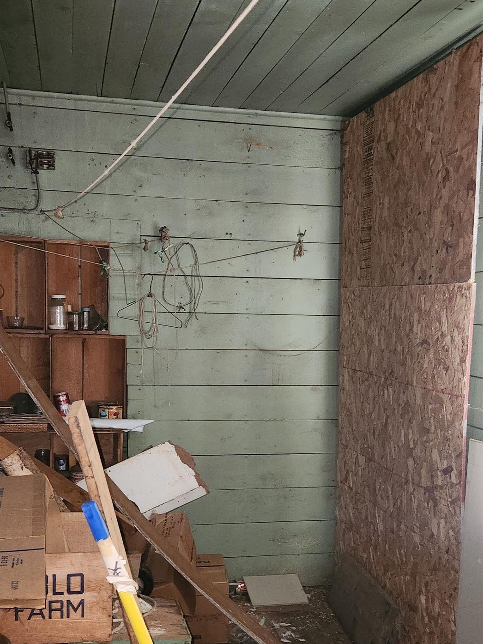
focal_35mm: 38
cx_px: 203
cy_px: 398
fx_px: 707
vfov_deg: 48.6
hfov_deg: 37.6
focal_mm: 5.4
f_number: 1.8
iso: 800
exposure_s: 1/8
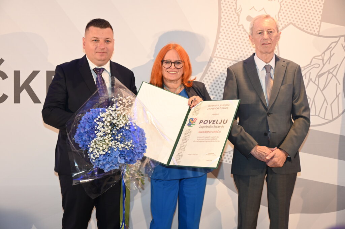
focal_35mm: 52
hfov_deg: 38.2
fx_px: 498
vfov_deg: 25.9
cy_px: 114
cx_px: 172
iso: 1800
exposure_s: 1/60
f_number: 5.6
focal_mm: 52
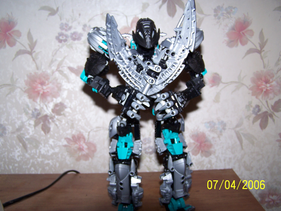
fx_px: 308
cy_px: 106
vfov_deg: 37.7
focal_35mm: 38
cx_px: 140
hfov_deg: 49.0
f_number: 2.8
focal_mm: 6.3
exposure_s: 1/60
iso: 80
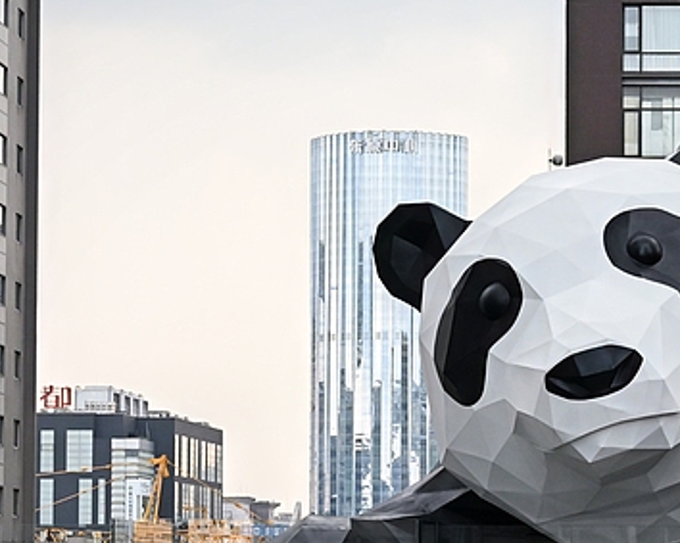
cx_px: 622
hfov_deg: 14.3
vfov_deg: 11.5
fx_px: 2676
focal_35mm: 133
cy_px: 454
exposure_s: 1/640
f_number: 3.5
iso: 1000
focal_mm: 49
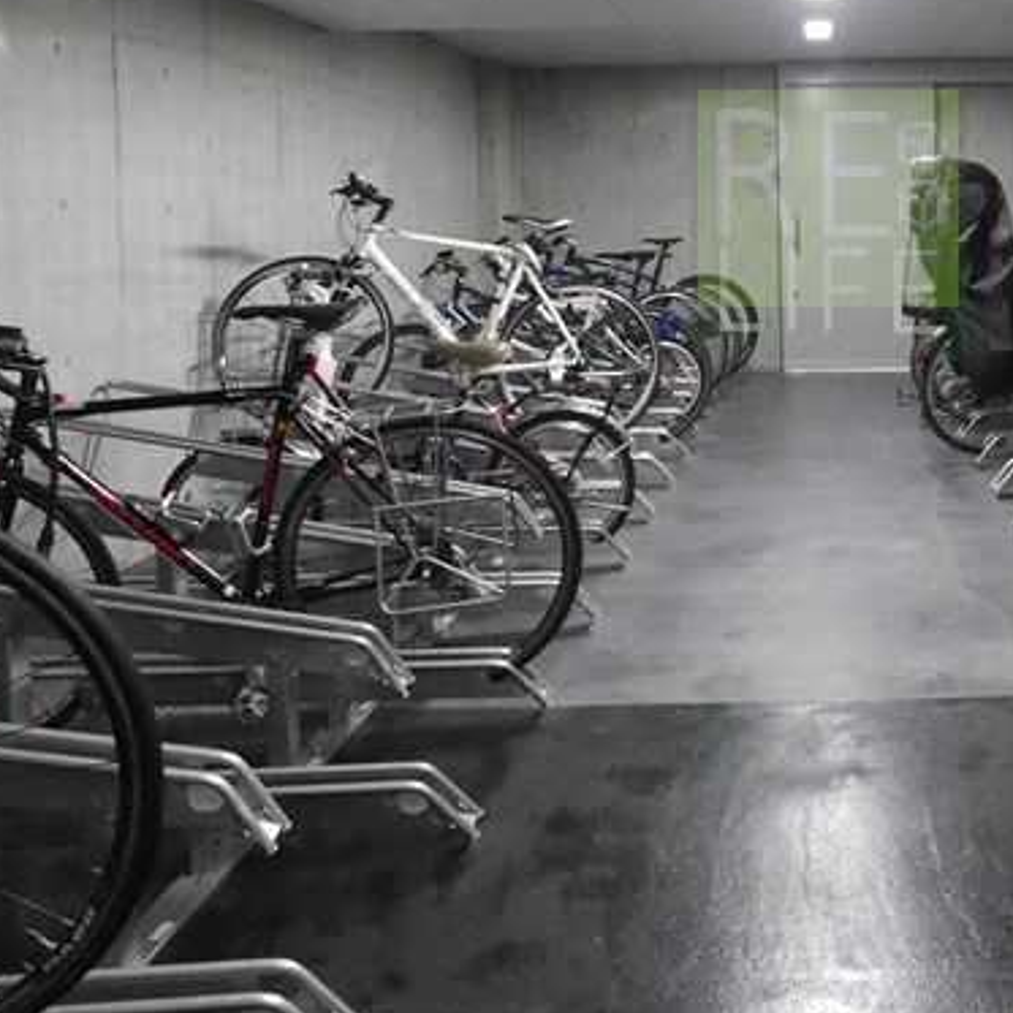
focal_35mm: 34
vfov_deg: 46.2
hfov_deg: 45.7
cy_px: 220
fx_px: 1126
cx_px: 828
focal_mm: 7
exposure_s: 1/40
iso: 3200
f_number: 4
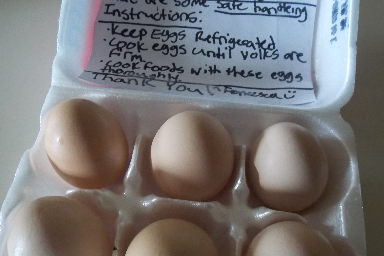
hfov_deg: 58.7
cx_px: 199
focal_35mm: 32
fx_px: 341
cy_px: 162
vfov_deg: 40.8
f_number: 3.2
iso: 640
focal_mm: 4.8
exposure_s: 1/60
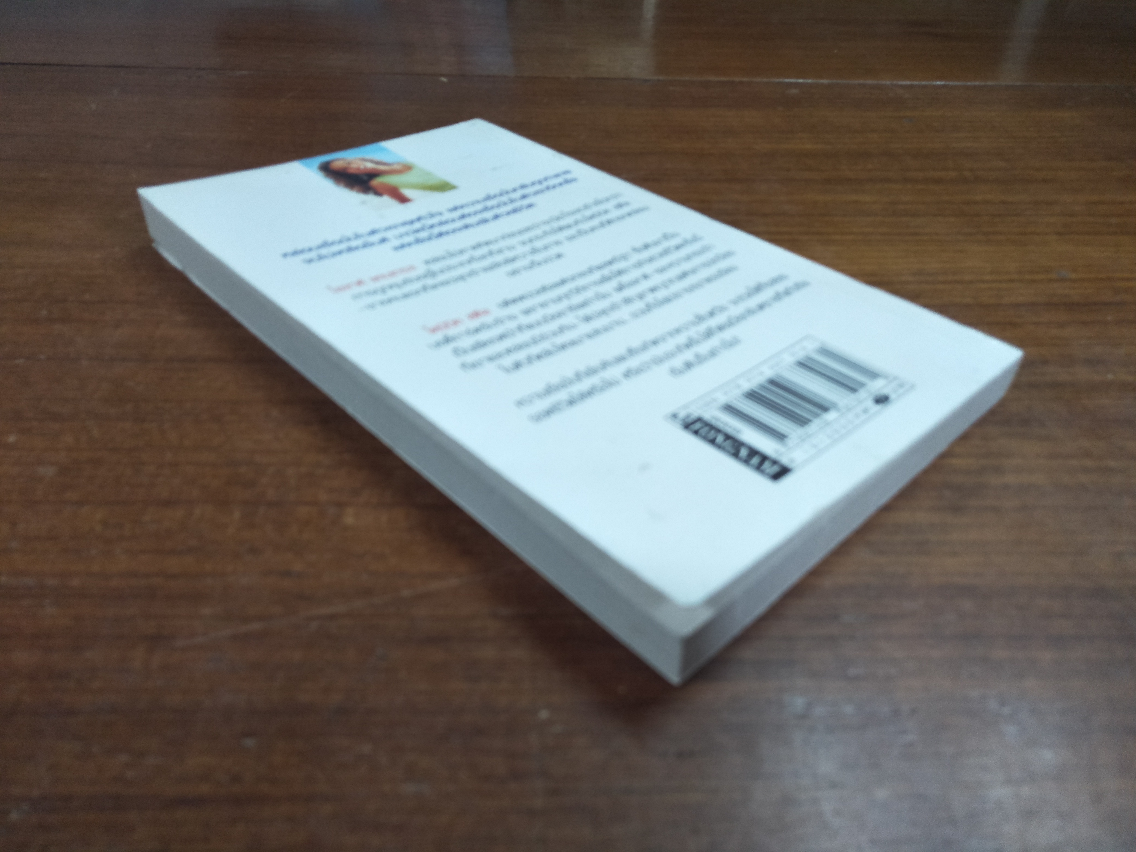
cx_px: 568
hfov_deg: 81.7
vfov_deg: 66.0
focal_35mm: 20
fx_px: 656
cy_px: 426
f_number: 2.2
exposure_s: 1/33
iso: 185
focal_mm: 3.46
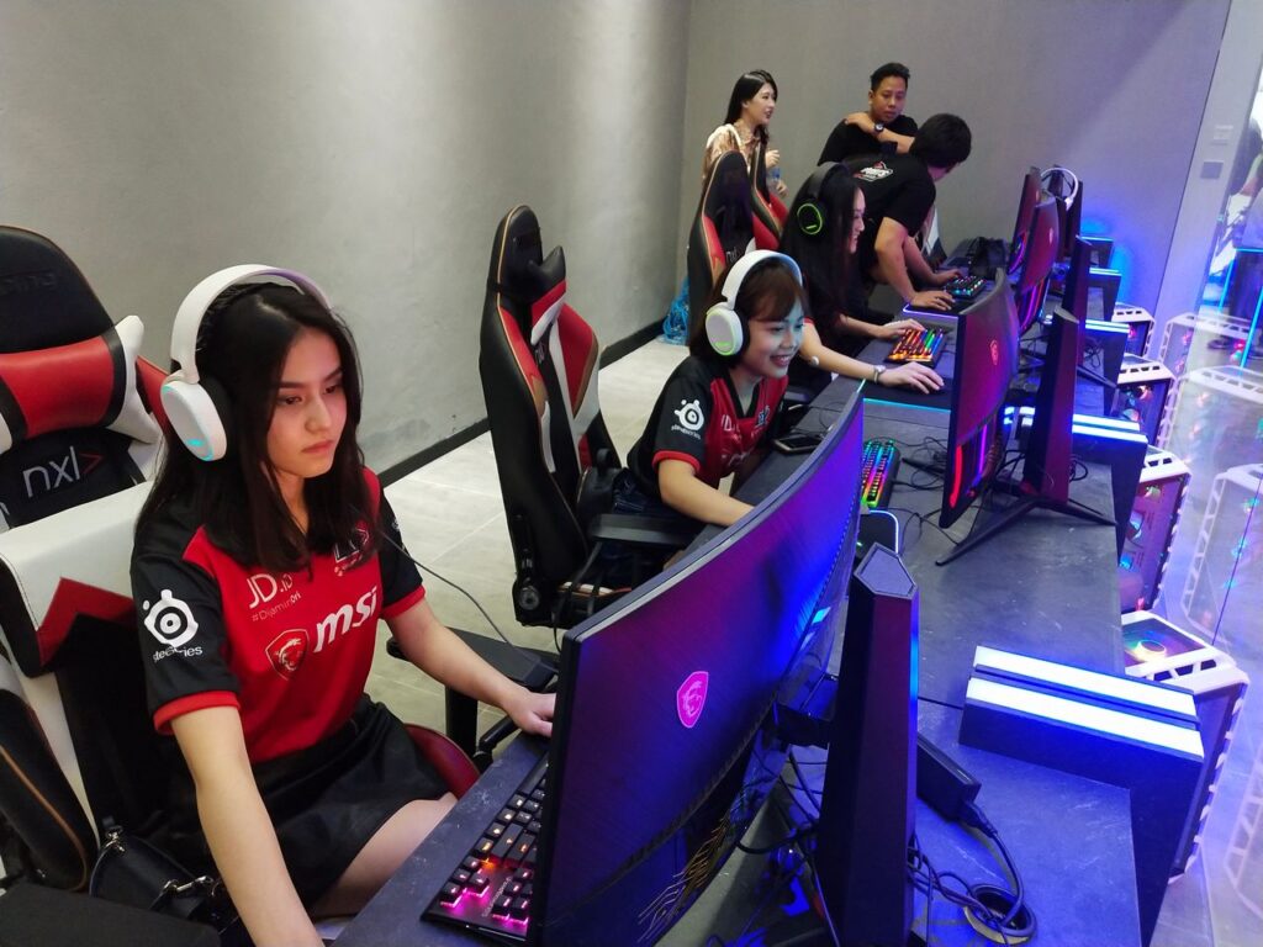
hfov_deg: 60.0
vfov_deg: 46.8
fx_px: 1095
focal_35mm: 30
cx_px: 632
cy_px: 474
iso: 473
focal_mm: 3.95
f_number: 1.8
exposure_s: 1/33.3
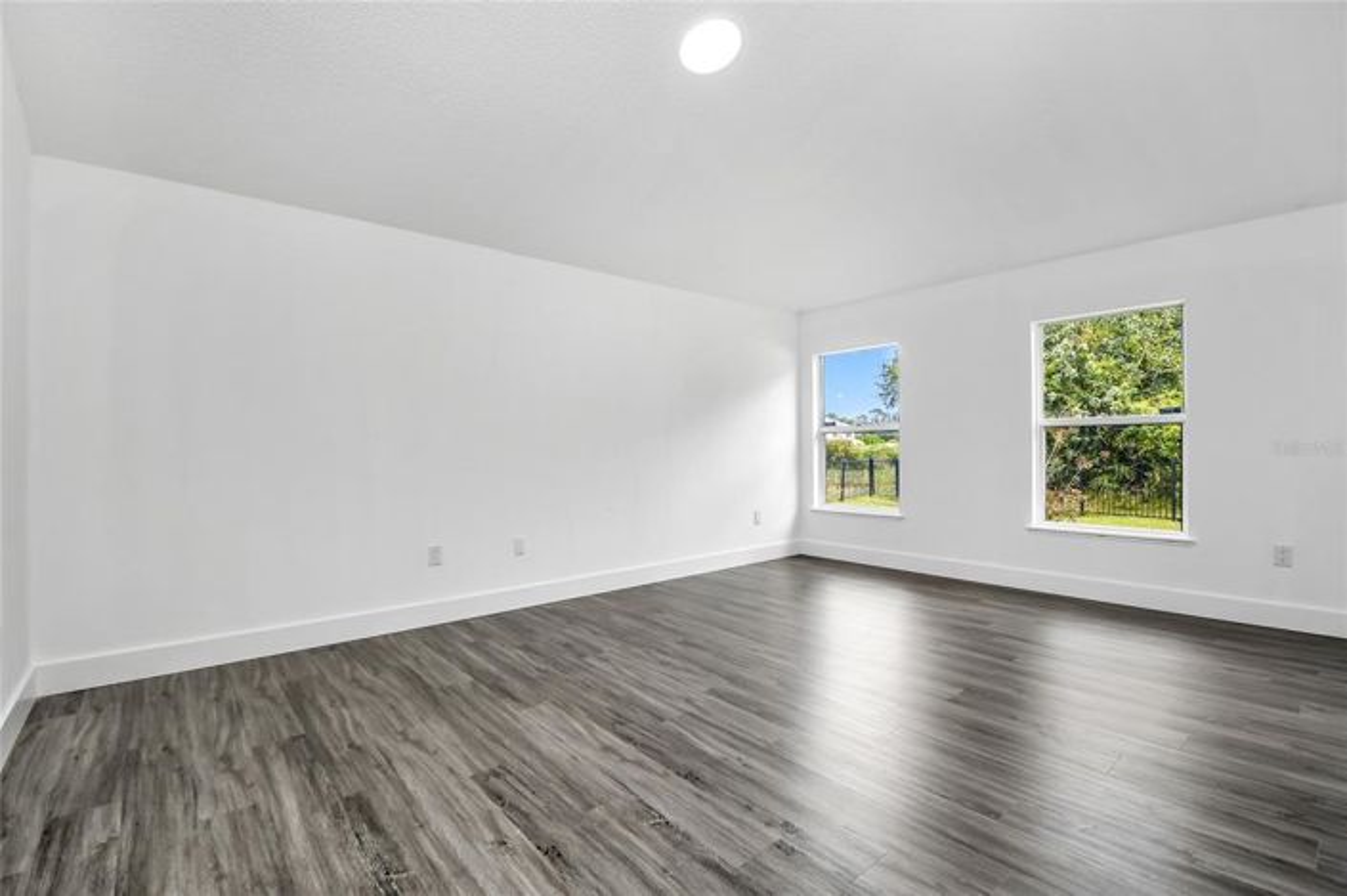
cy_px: 448
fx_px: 561
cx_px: 674
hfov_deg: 100.4
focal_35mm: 15
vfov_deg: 77.2
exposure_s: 1/15
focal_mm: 10
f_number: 7.1
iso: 100
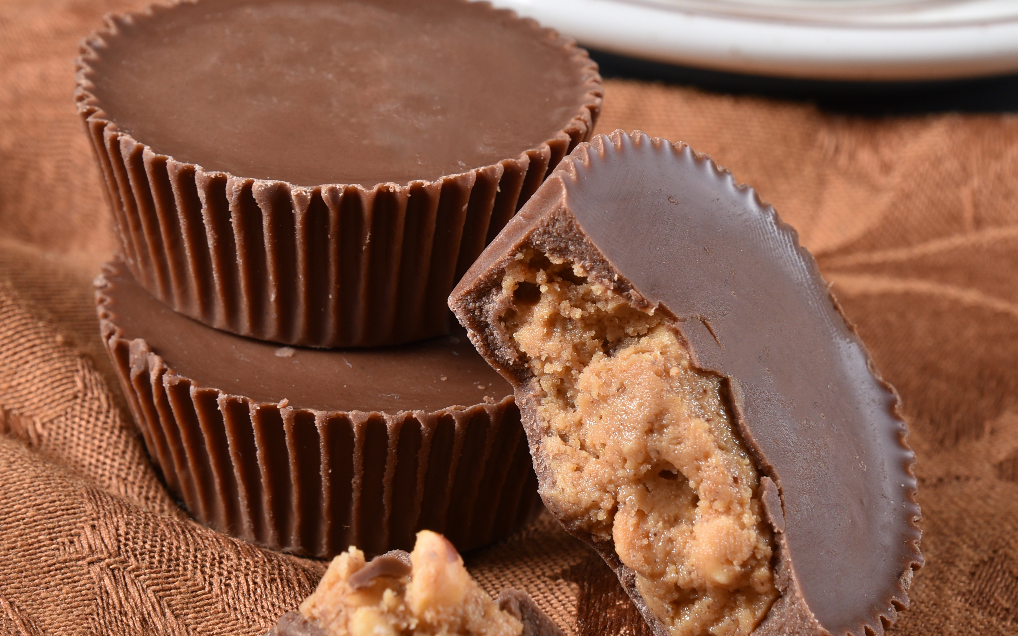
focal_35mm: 190
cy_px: 285
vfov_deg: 6.9
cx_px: 492
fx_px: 5271
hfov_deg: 11.0
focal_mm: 120
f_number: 14
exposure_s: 1/200
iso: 100
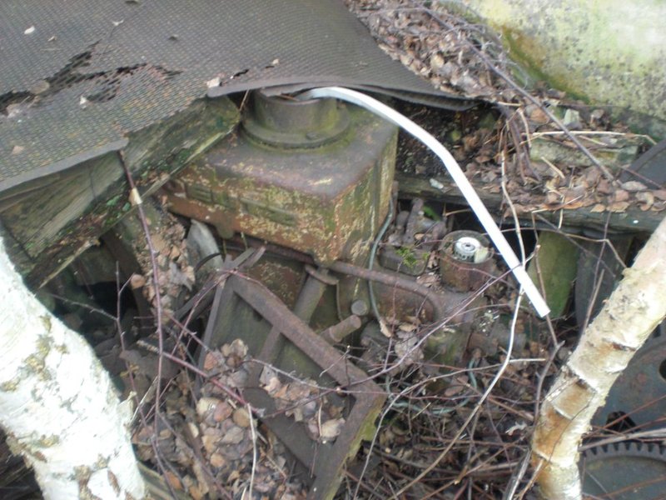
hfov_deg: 49.0
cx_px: 333
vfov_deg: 37.7
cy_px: 250
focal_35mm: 38
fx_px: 731
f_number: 3.1
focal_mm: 6.3
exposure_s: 1/50
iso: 200
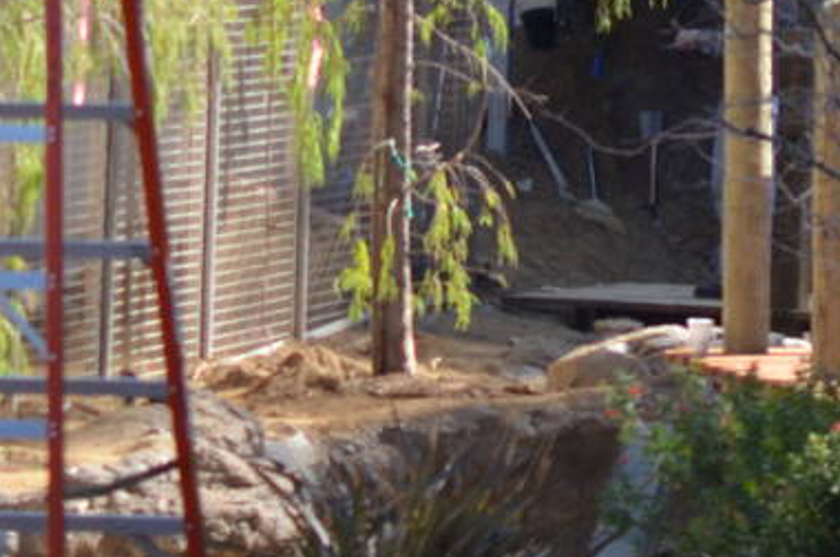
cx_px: 1620
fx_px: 10296
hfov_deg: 4.6
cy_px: -327
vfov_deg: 3.1
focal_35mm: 442
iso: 400
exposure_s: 1/400
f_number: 5.6
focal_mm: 70
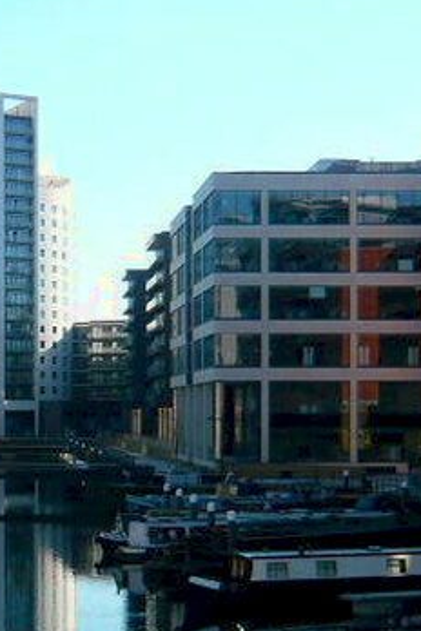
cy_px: 398
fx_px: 1614
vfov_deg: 22.1
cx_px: -31
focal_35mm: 92
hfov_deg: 14.5
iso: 100
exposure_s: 1/800
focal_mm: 4.6
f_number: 2.8
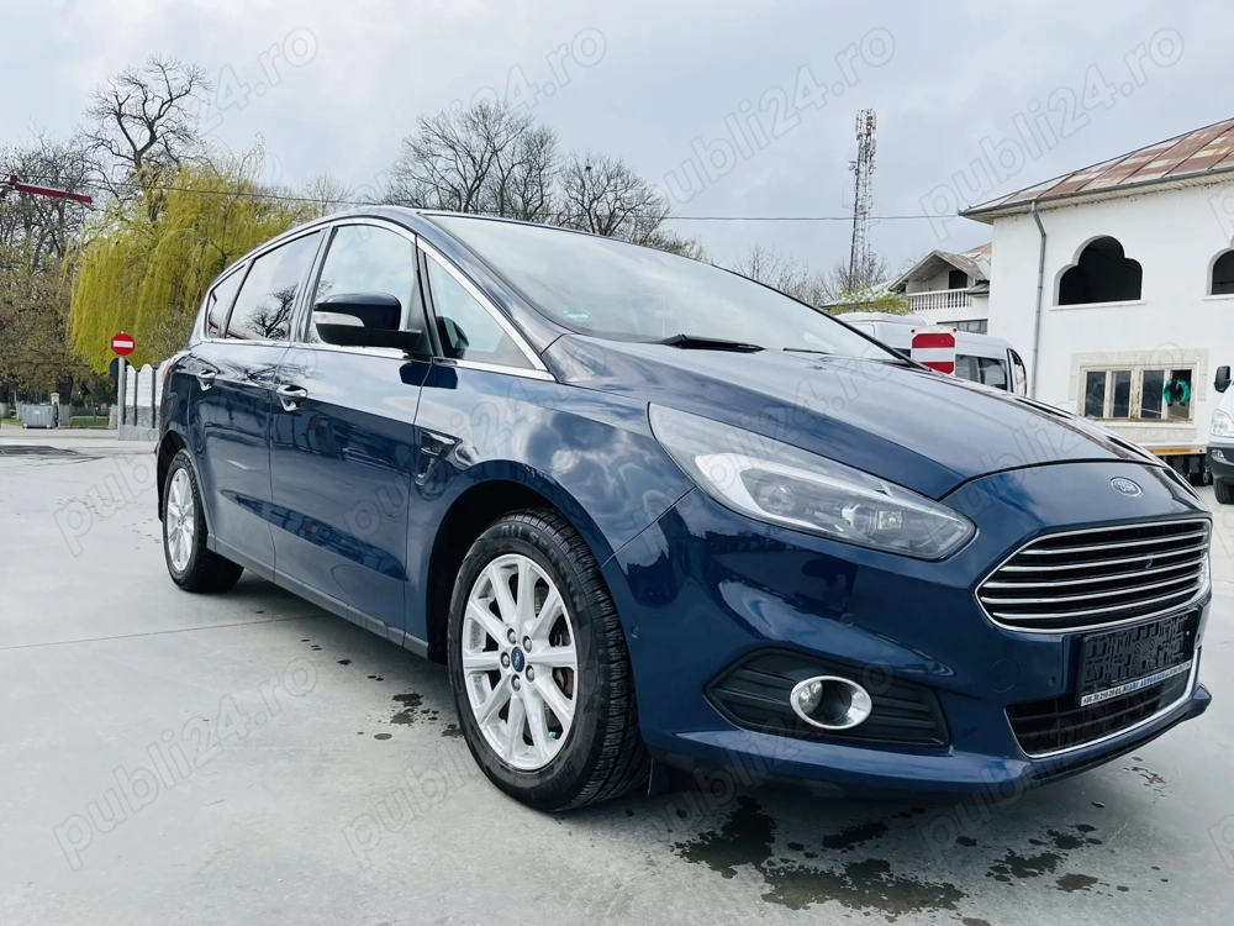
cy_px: 463
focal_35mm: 26
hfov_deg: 67.3
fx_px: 927
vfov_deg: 53.1
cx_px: 617
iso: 50
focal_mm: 5.1
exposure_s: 1/3215
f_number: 1.6
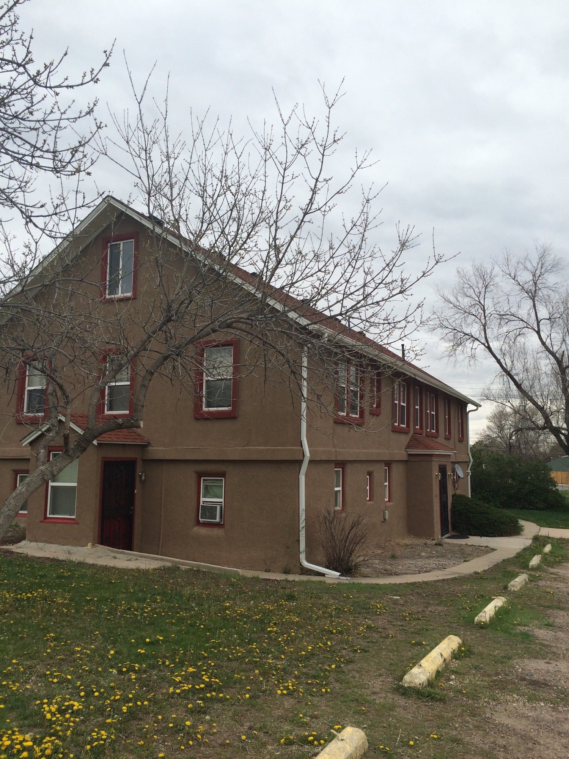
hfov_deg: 48.2
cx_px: 284
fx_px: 636
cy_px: 380
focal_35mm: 29
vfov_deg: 61.7
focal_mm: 4.15
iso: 32
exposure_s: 1/1001
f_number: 2.2
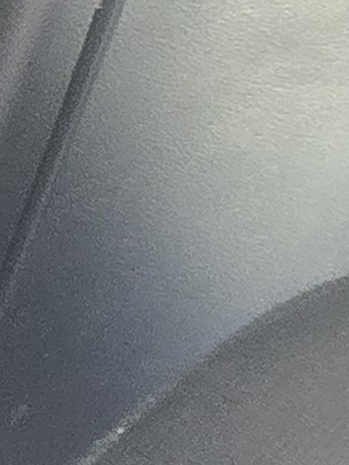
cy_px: -268
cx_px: -899
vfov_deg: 14.2
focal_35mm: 128
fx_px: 1719
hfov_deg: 8.4
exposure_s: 1/60
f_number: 2.2
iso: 320
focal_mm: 2.2
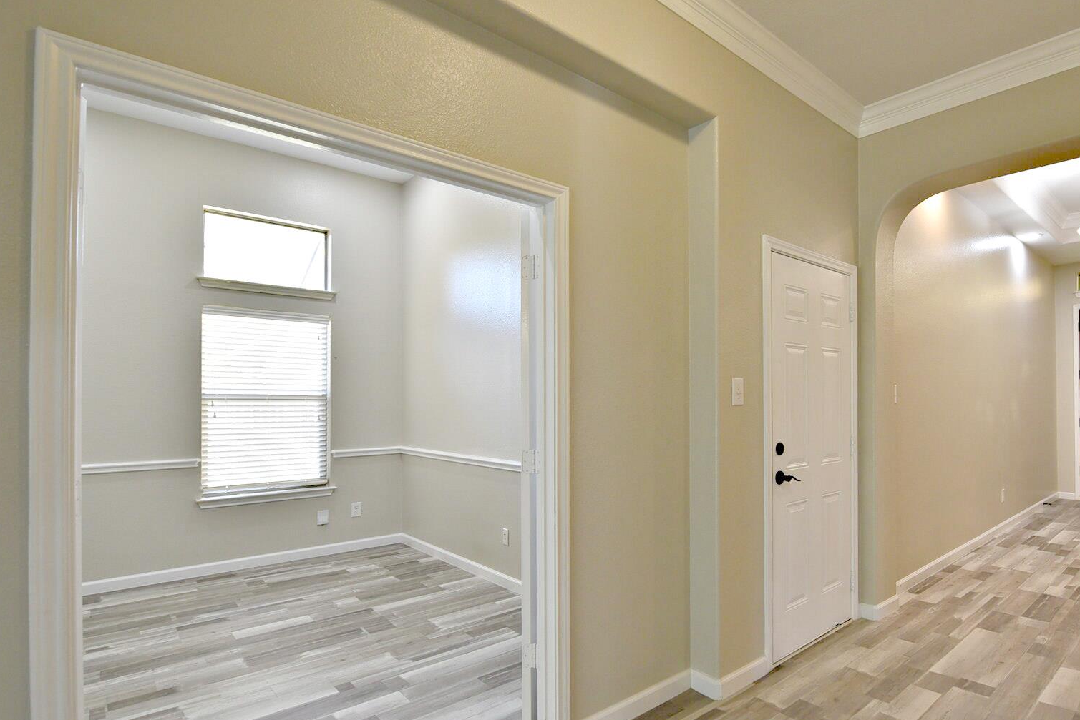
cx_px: 678
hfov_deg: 85.1
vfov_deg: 64.5
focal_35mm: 19
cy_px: 395
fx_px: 570
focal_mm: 14
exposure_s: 1/60
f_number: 4
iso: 400
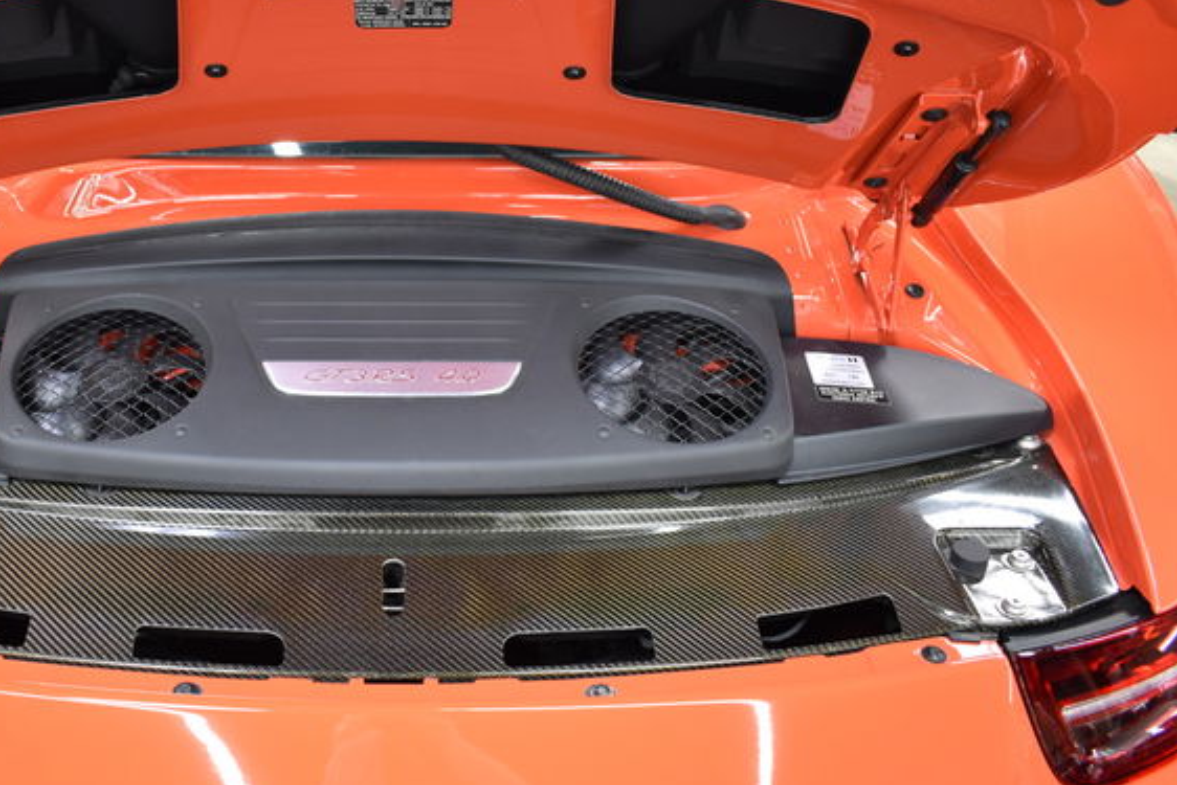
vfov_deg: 32.4
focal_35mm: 41
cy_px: 278
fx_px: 1341
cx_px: 375
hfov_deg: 46.5
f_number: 3.5
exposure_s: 1/30
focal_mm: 20
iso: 1000
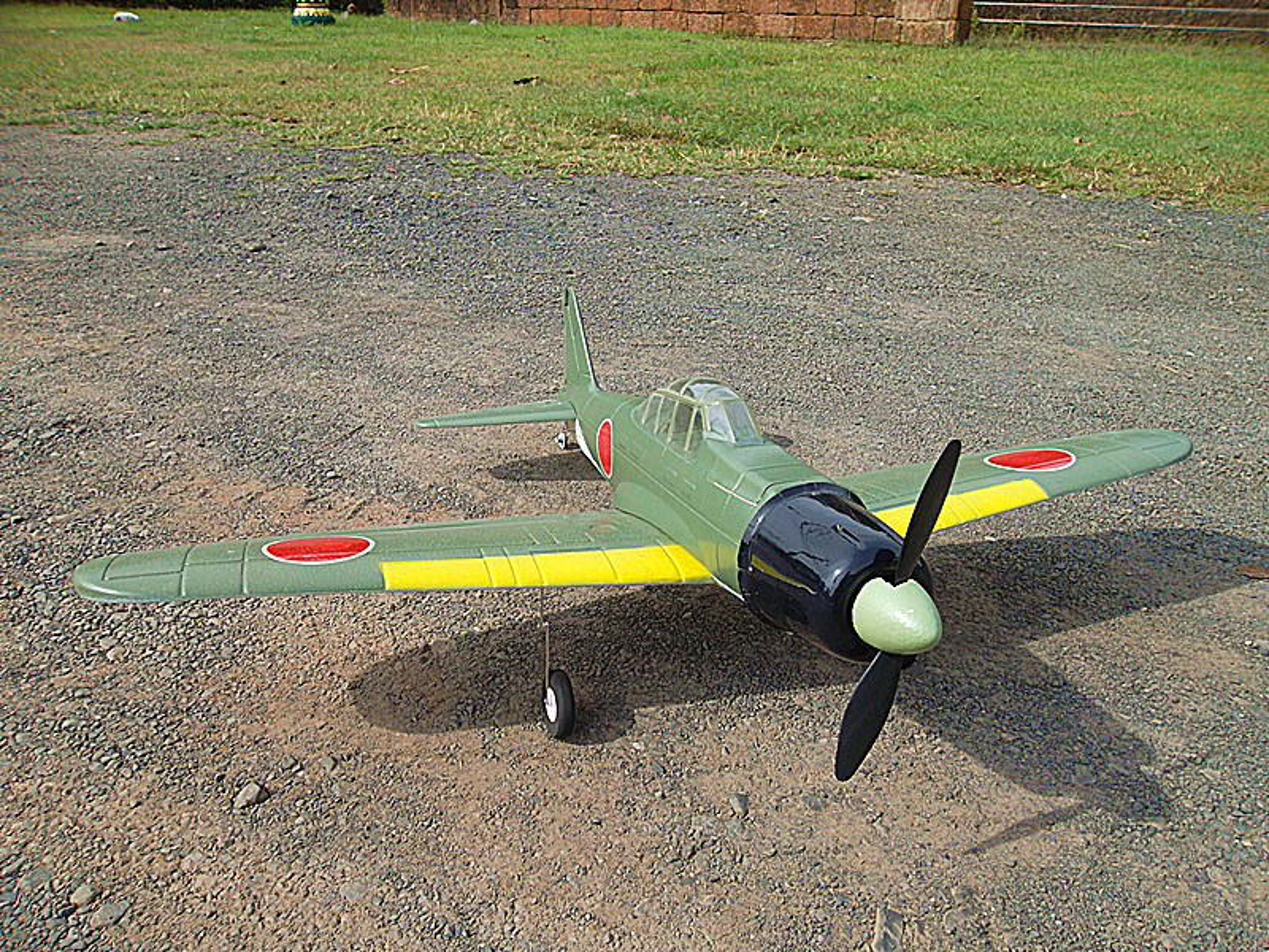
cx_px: 634
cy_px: 476
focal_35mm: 27
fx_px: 990
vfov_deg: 51.4
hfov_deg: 65.3
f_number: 3.5
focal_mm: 4.9
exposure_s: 1/500
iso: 80
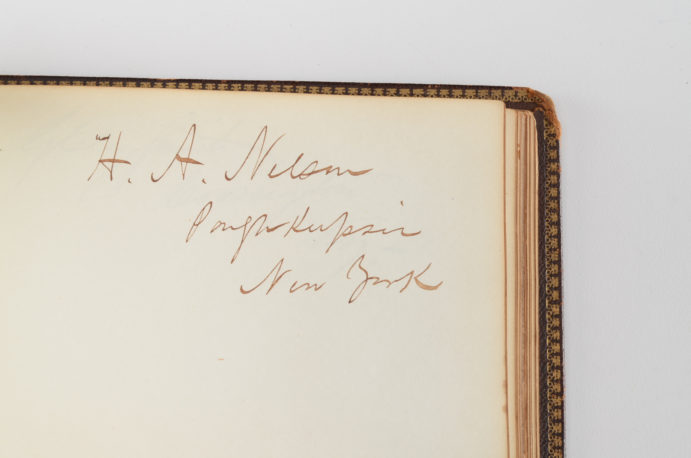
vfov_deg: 18.1
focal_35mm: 75
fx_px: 1437
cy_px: 229
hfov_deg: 27.0
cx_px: 346
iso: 100
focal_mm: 50
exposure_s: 1/100
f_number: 9
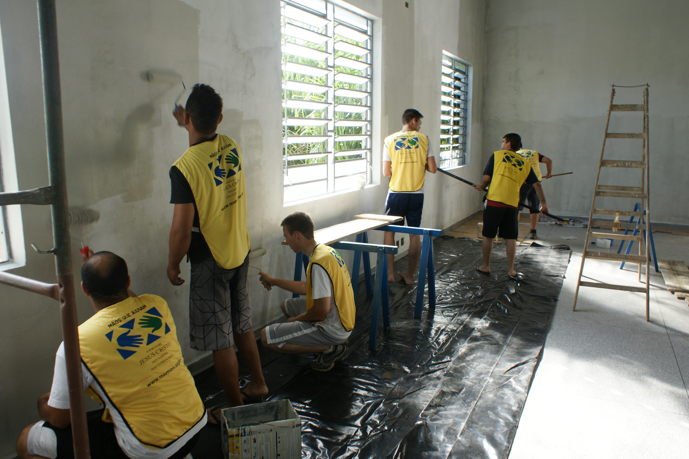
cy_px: 230
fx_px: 574
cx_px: 344
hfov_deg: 61.9
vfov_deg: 43.6
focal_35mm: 30
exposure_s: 1/60
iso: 200
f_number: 7.1
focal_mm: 20
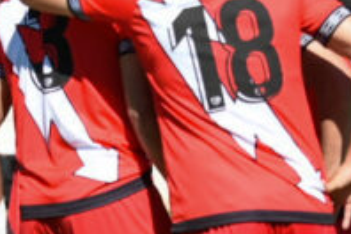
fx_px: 5528
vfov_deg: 2.4
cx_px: 46
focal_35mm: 567
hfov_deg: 3.6
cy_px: 213
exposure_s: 1/6400
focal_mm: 100
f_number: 4.5
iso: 800
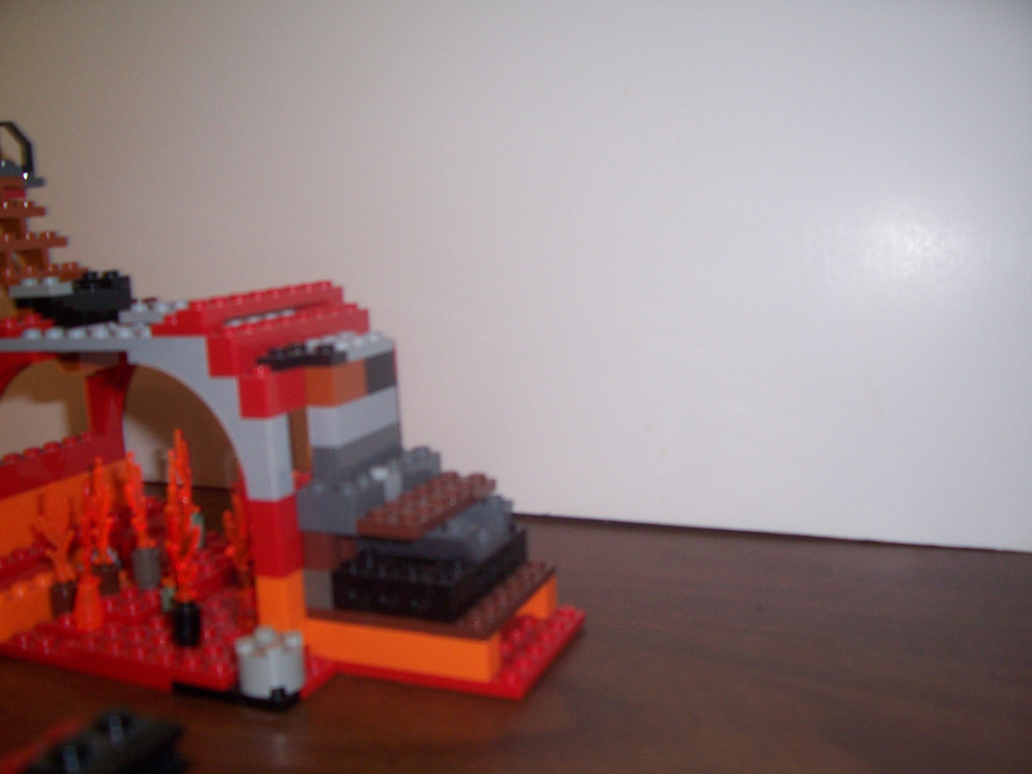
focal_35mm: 34
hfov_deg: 54.0
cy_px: 387
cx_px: 516
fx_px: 1014
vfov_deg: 41.8
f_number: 2.7
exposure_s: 1/60
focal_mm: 5.6
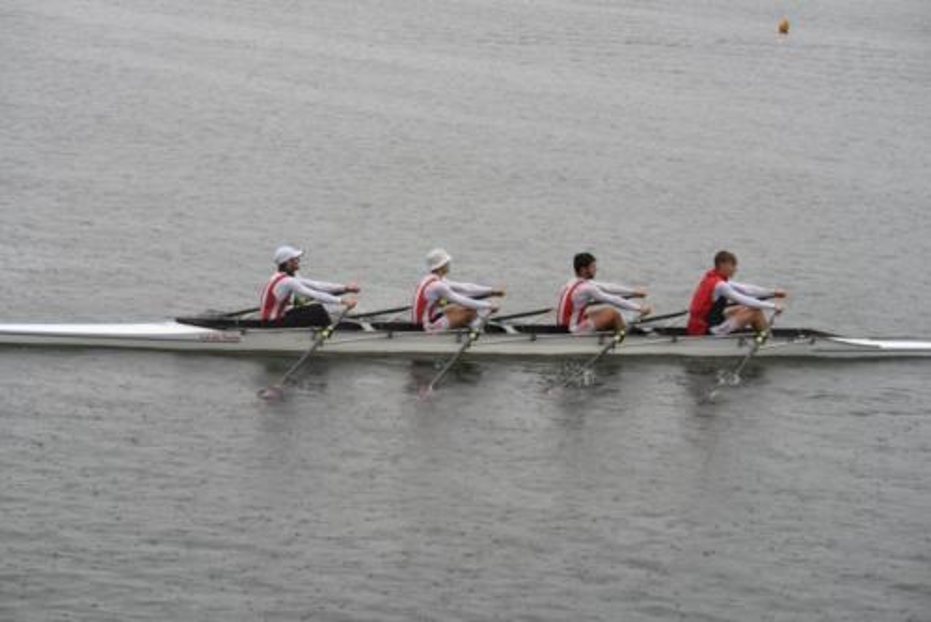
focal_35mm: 120
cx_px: 466
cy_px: 311
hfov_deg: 17.1
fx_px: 3105
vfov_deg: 11.4
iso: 800
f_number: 10
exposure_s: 1/400
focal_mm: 120
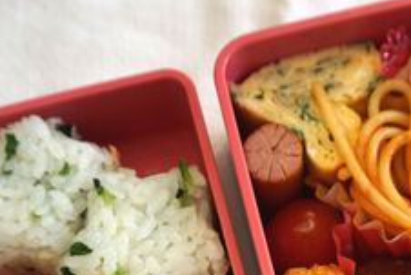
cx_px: 276
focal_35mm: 68
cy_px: 354
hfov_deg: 29.4
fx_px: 777
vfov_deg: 18.7
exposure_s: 1/60
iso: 100
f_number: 4
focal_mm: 16
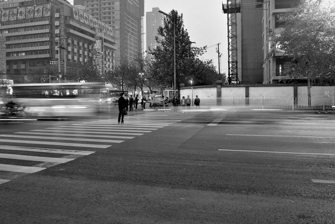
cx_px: 168
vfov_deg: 43.7
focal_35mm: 30
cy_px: 112
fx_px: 279
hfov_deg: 61.9
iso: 640
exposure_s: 1.3
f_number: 8
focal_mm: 20
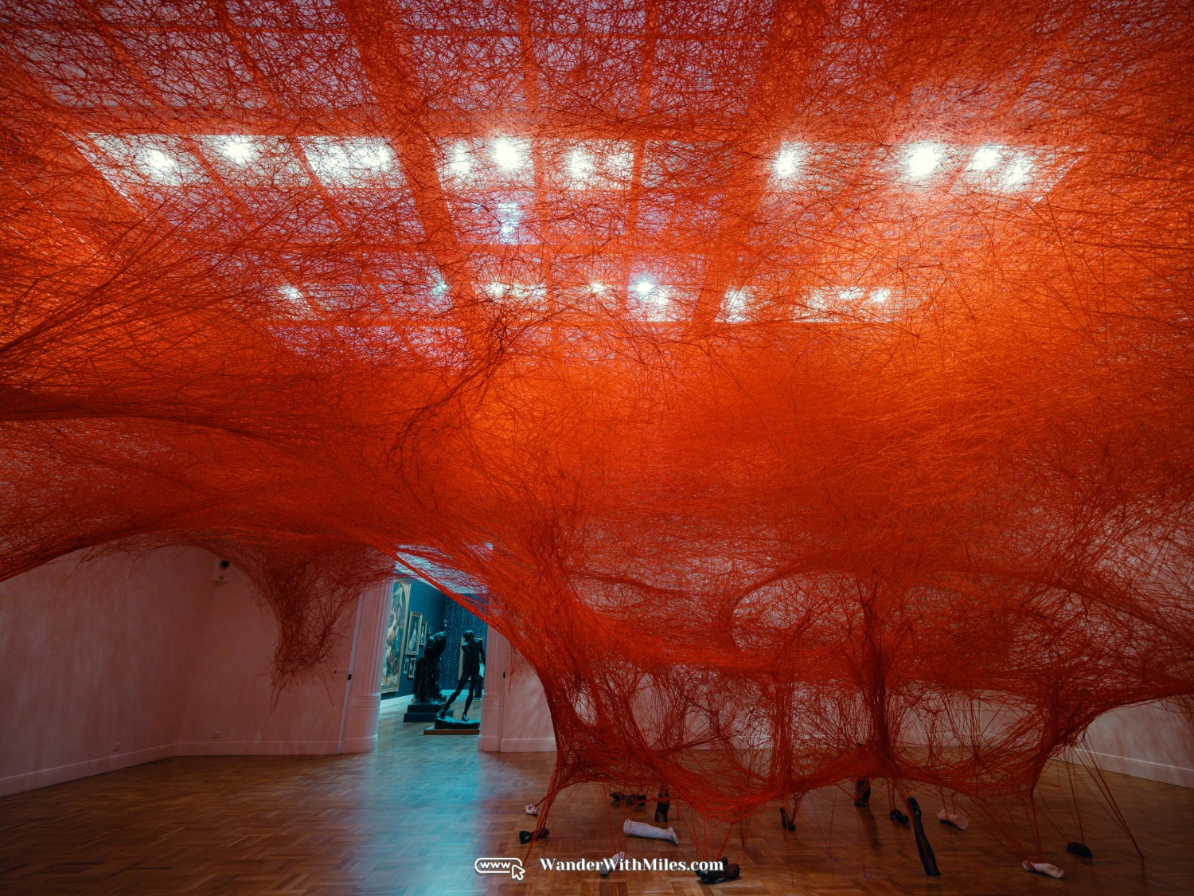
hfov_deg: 94.5
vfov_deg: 78.1
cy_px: 448
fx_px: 552
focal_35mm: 16
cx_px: 597
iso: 800
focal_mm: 20
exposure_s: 1/15
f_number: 4
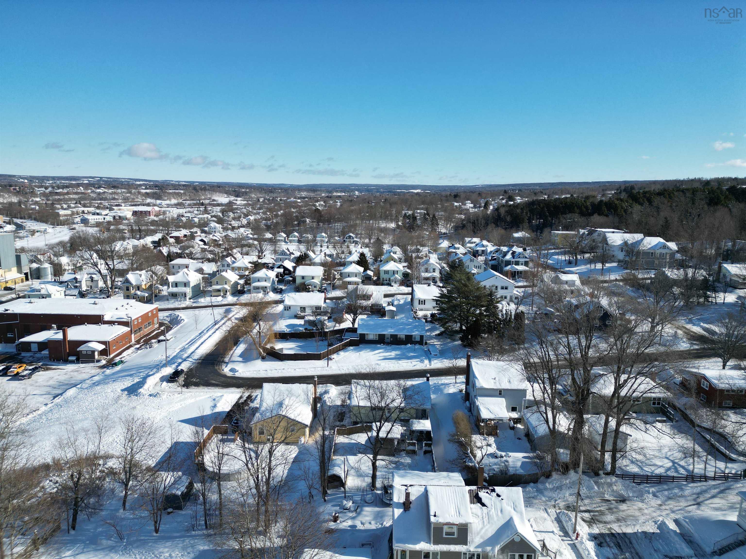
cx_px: 373
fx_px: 517
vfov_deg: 56.8
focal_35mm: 24
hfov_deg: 71.6
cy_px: 280
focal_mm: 6.72
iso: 140
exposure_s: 1/4000
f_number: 1.7
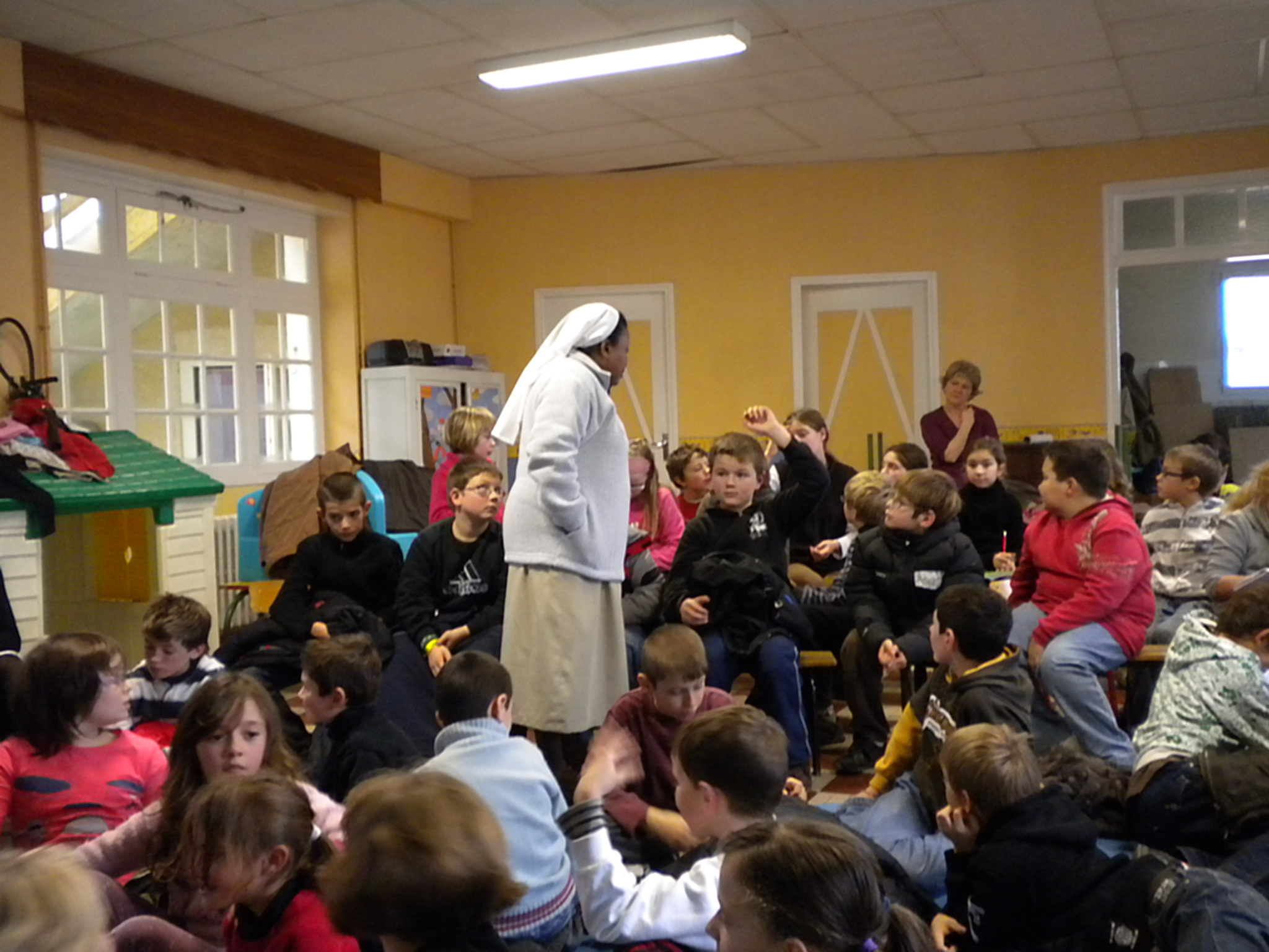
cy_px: 476
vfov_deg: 40.7
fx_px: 1283
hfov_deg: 52.6
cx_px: 634
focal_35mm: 35
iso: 400
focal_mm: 6.3
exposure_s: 1/18
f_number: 3.1
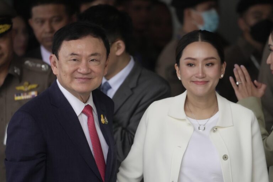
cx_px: 136
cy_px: 91
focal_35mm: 355
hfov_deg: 5.8
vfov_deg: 3.9
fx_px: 2692
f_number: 5.6
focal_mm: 355
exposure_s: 1/2000
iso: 6400
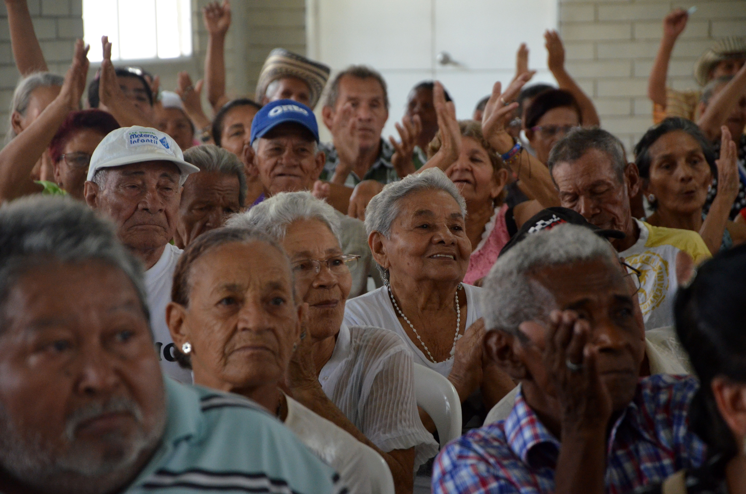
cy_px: 247
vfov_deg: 8.7
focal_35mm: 158
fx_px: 3257
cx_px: 373
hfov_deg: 13.1
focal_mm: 105
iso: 2000
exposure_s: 1/200
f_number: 5.6
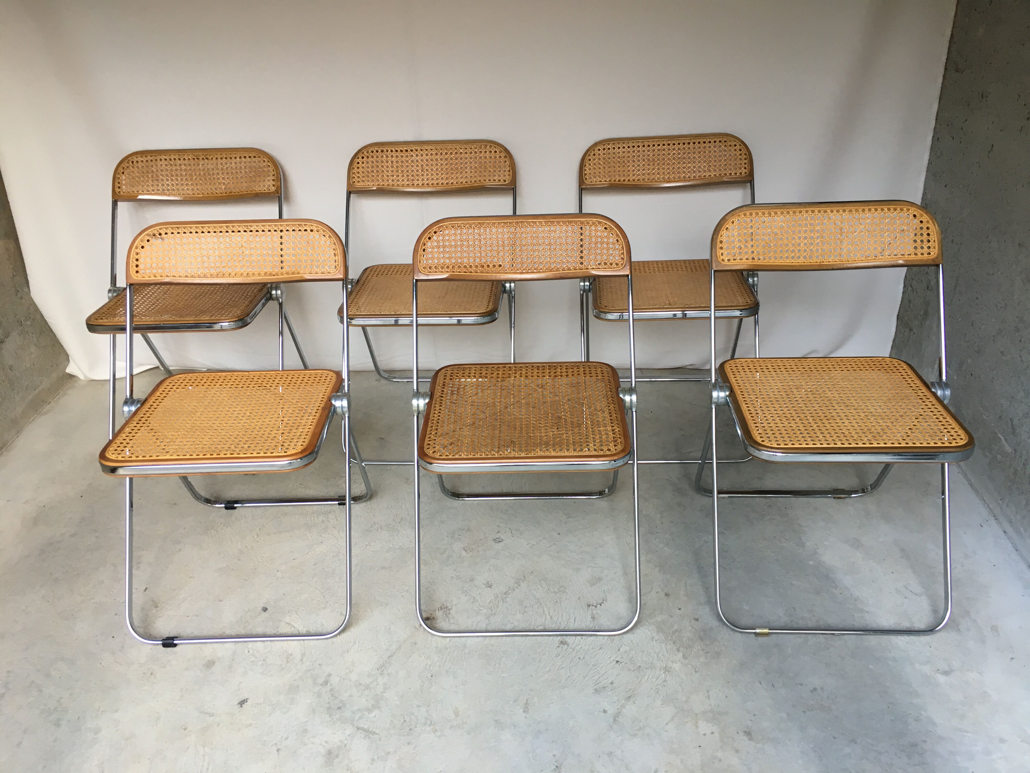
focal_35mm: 29
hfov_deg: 61.7
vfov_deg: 48.2
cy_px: 386
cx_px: 515
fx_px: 863
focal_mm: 4.15
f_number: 2.2
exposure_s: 1/33
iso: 64
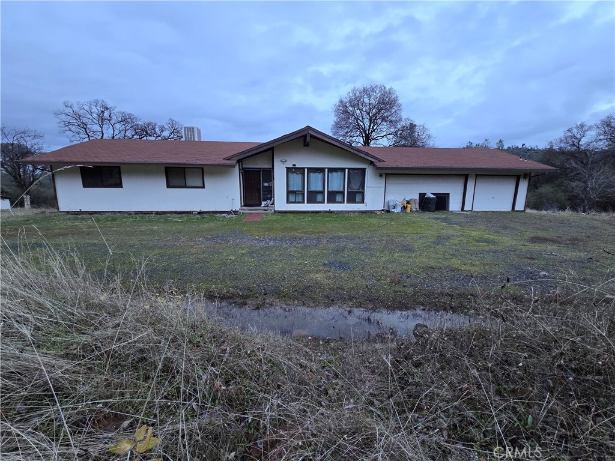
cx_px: 308
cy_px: 230
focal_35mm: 13
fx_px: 231
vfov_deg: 89.9
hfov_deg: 106.2
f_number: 2.2
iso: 320
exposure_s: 1/60
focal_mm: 2.2
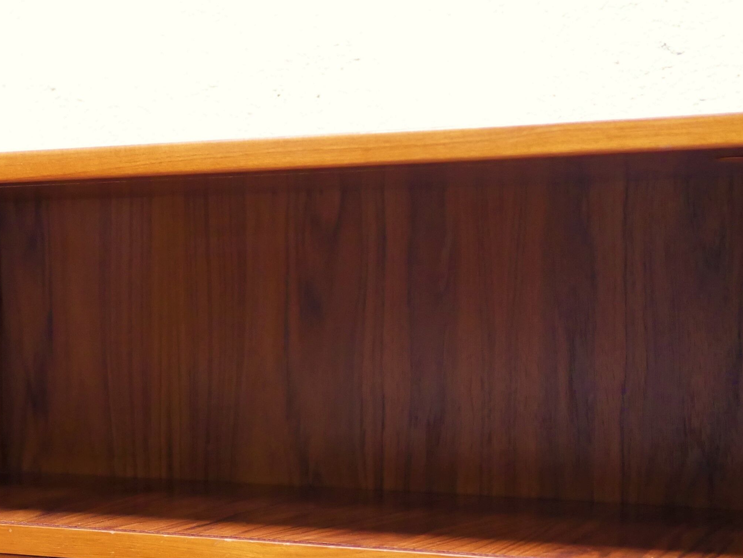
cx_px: 97
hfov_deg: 21.6
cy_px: 538
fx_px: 1911
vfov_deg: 16.3
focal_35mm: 89
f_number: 1.7
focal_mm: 20
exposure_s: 1/60
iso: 1250
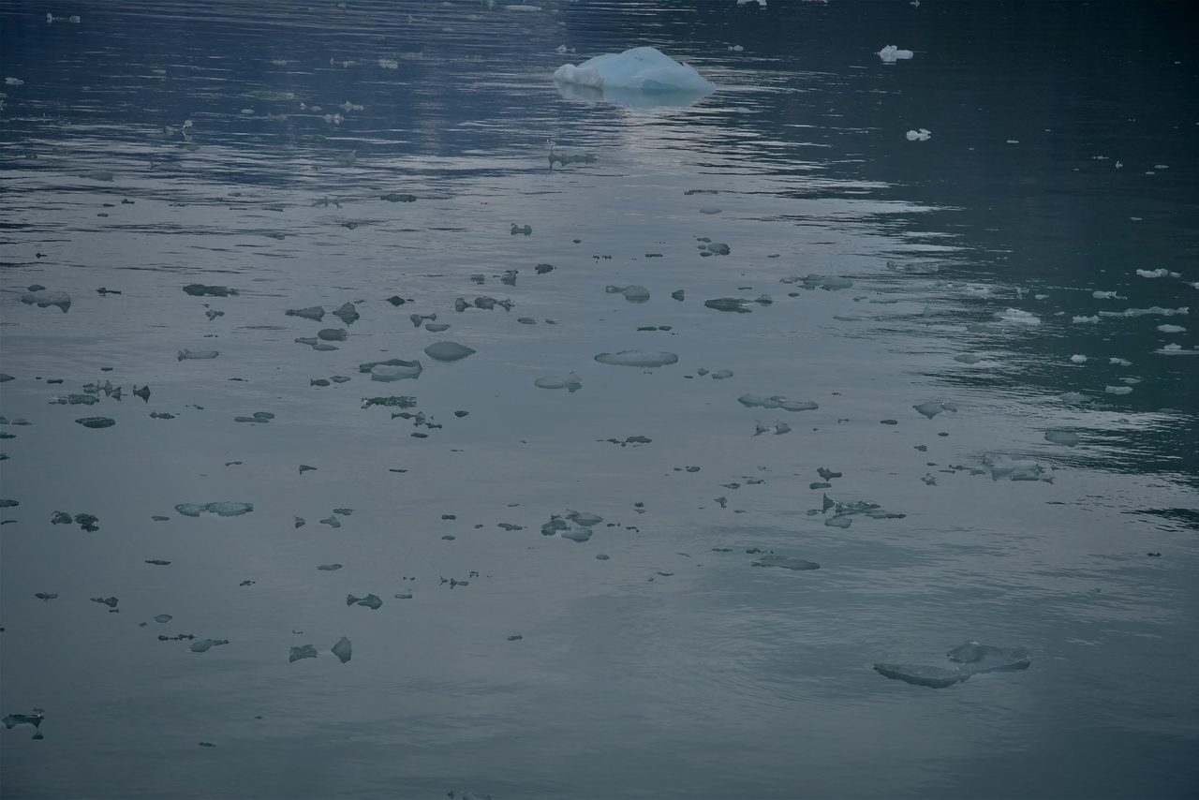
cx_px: 600
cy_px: 400
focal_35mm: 120
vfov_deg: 11.4
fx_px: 3997
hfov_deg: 17.1
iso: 100
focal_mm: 120
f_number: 9
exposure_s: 1/320
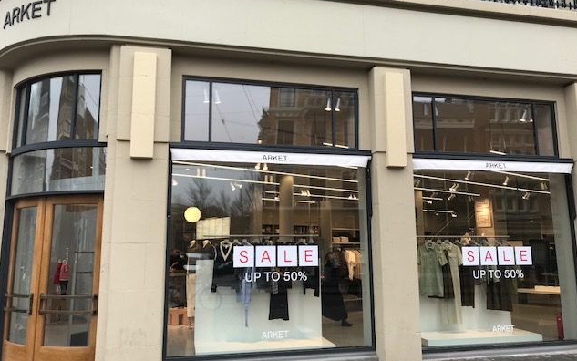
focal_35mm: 30
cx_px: 290
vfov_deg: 41.9
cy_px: 177
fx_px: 472
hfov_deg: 62.9
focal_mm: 3.99
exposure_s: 1/192
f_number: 1.8
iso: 20
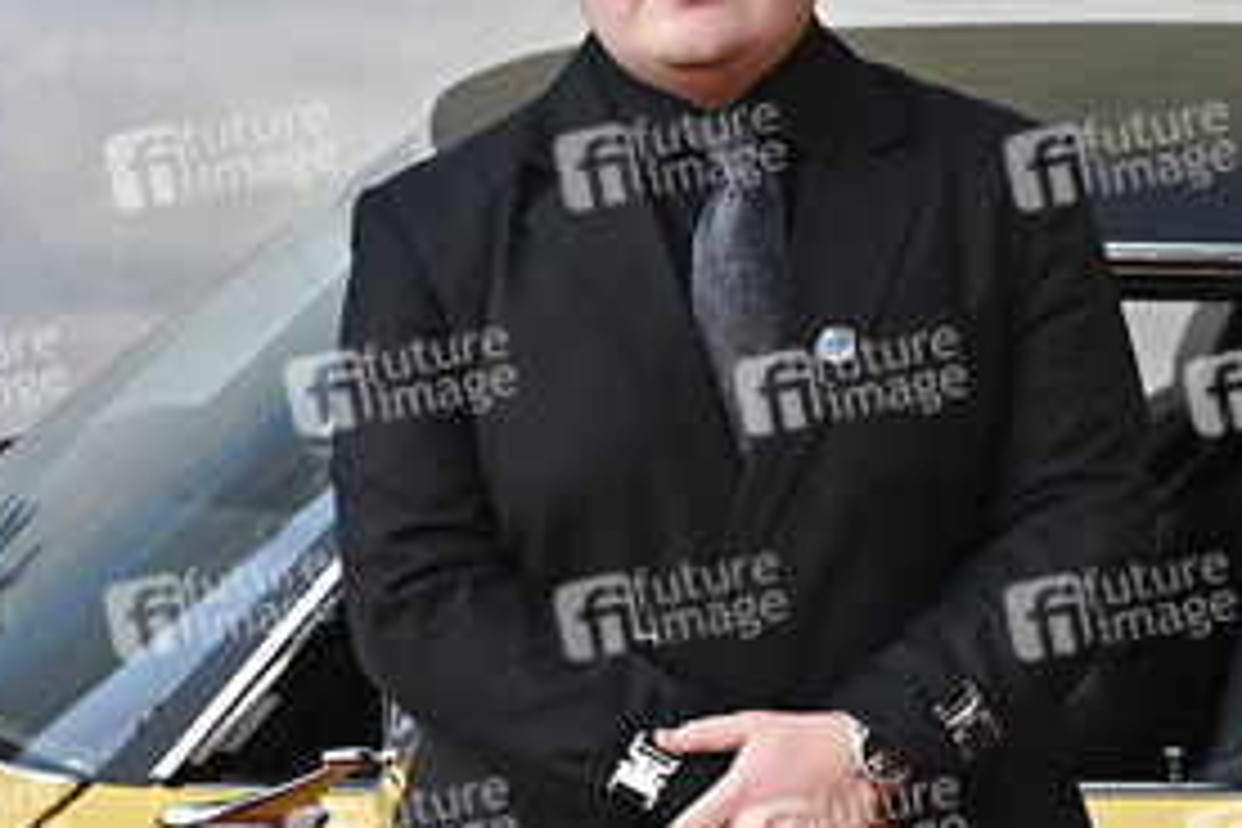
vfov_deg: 14.7
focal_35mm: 93
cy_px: 270
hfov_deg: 21.9
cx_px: 731
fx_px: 3208
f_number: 4.5
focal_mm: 57
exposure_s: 1/320
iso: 1600
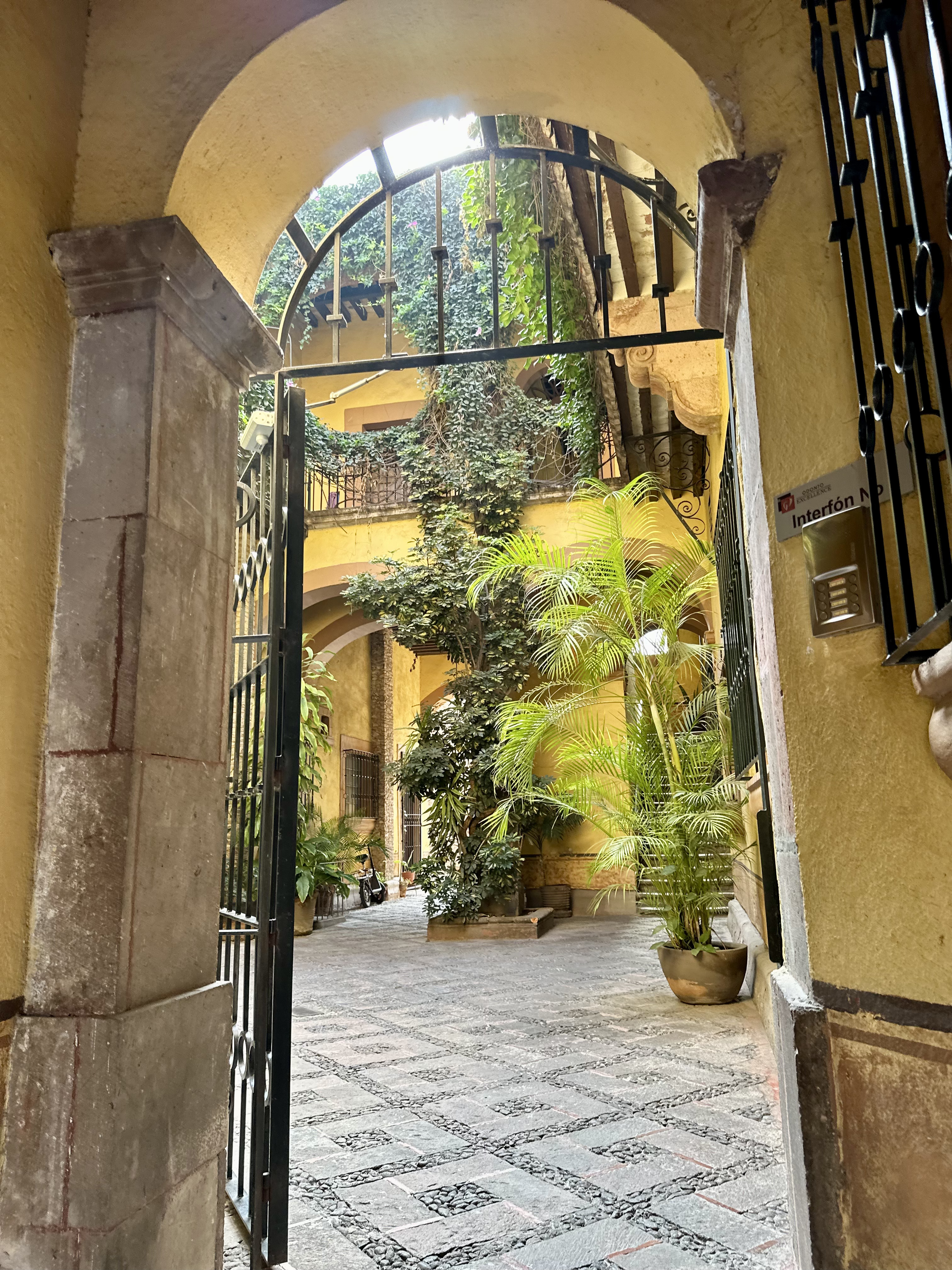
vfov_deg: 71.6
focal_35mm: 24
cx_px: 476
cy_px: 635
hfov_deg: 56.8
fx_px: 880
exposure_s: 1/121
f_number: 1.78
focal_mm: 6.86
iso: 100
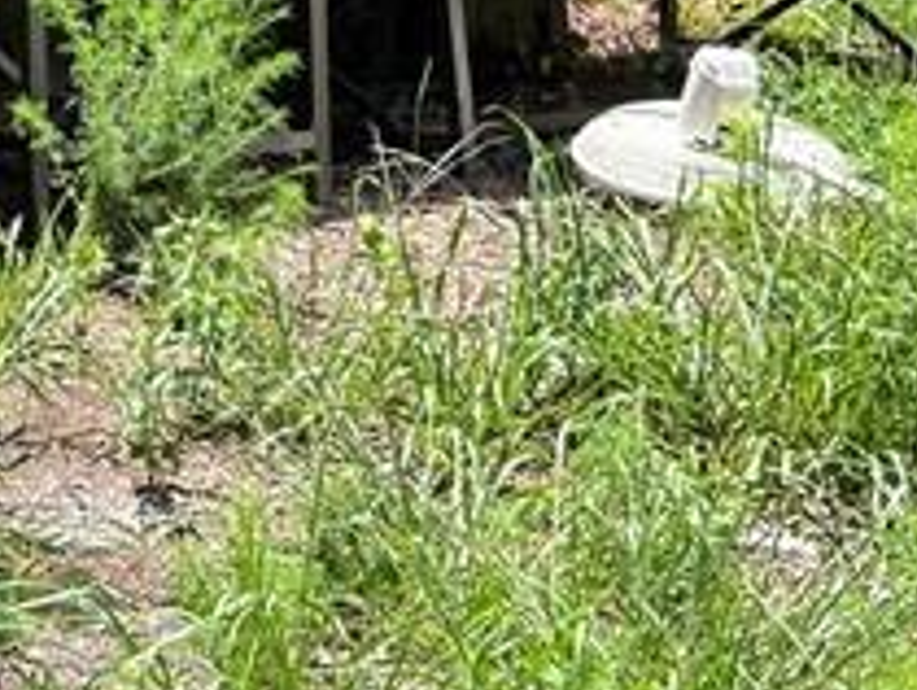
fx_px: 3103
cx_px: -633
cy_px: -227
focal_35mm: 117
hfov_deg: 15.0
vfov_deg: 12.3
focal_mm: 6.76
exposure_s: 1/888
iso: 80
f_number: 1.78
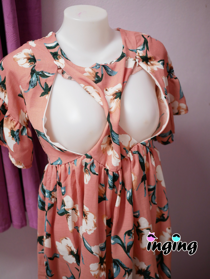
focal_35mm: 50
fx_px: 404
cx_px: 105
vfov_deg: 38.2
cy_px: 140
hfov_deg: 29.1
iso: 500
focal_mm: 25
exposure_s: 1/60
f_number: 1.8
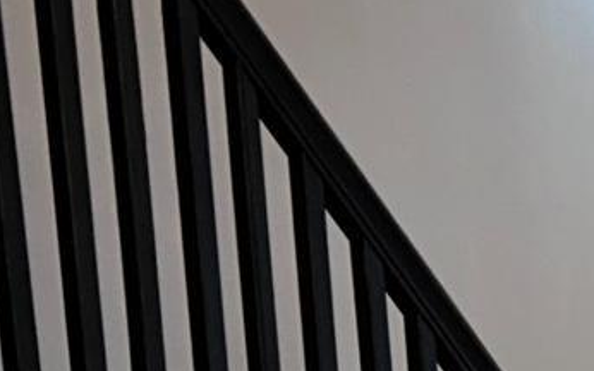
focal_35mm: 163
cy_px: 873
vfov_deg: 7.5
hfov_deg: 11.9
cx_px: 1033
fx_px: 2638
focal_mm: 5.7
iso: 64
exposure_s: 1/24
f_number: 1.5
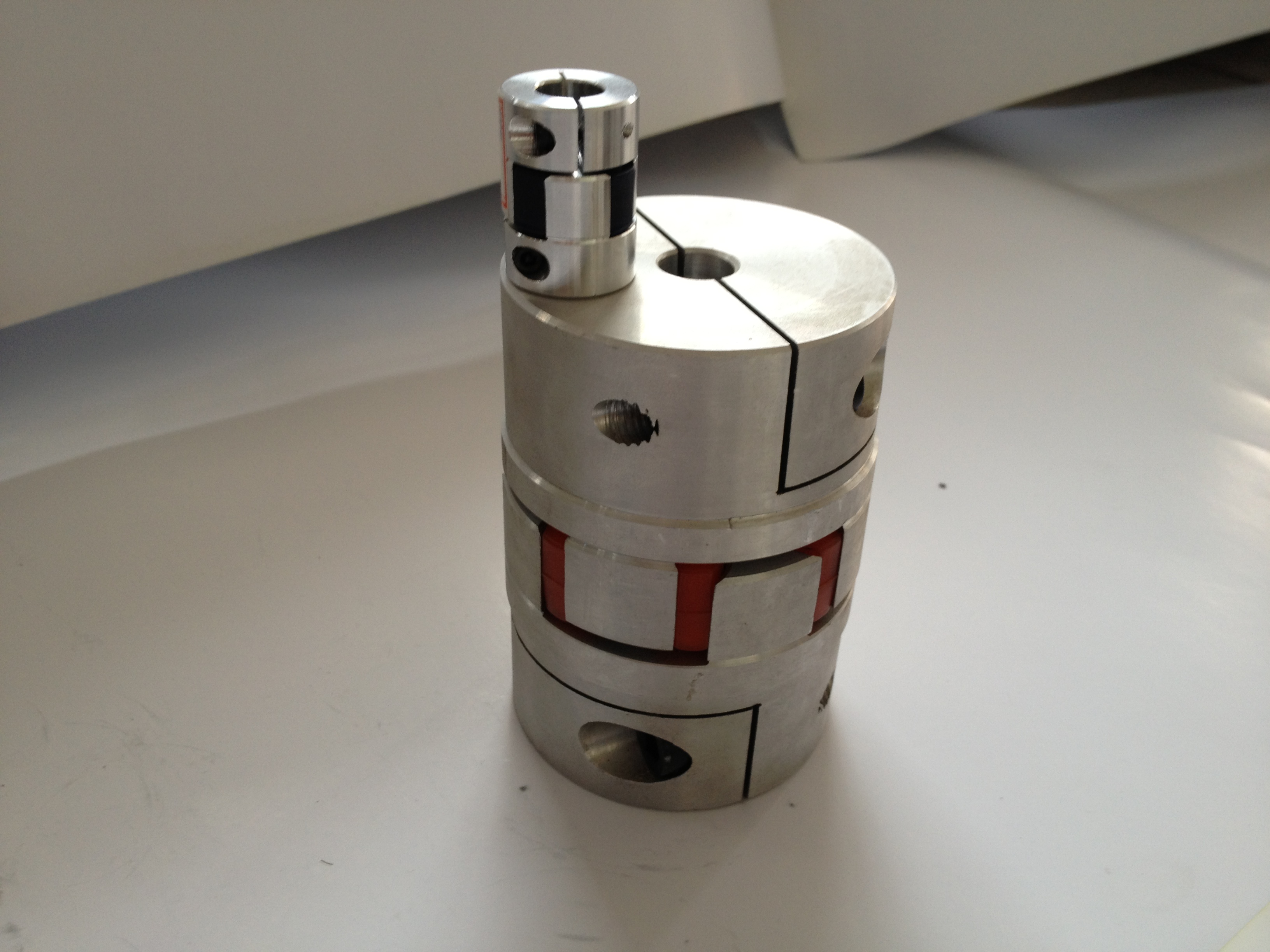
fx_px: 1284
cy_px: 476
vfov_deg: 40.7
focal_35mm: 35
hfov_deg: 52.6
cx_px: 635
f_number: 2.4
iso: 50
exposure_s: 1/20
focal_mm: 4.28
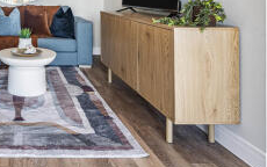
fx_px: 284
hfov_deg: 44.8
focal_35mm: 39
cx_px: 17
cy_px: -5
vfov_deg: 30.2
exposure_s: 1/8
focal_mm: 18.5
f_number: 8
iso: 200
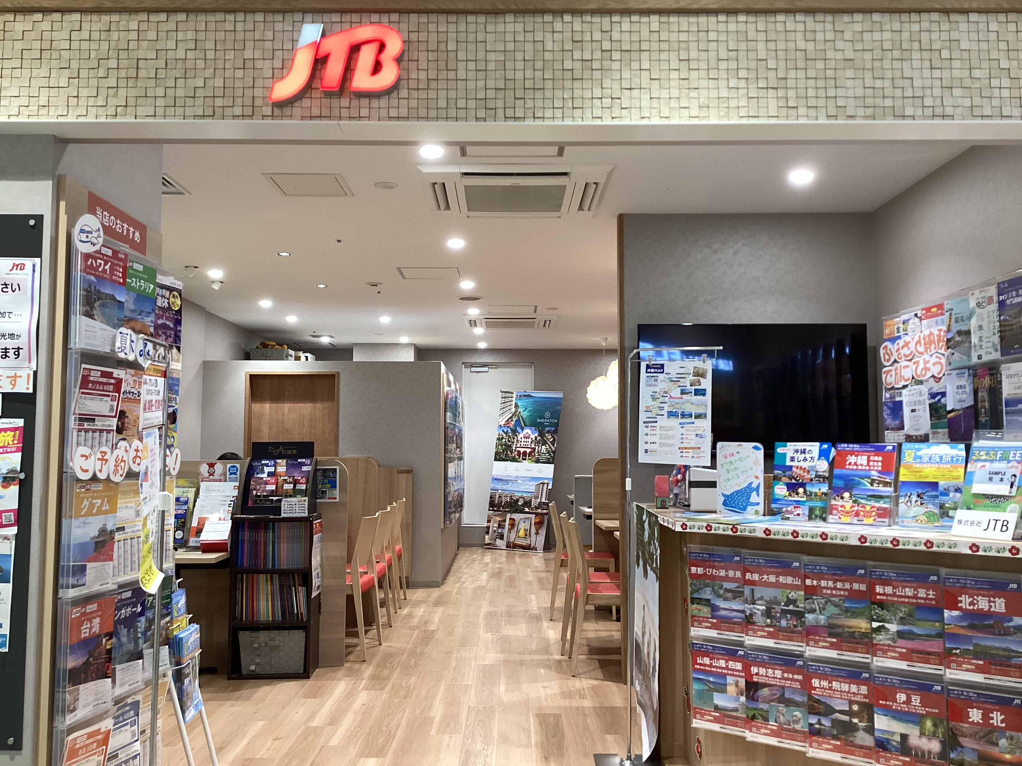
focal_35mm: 31
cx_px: 511
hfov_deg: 58.4
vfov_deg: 45.4
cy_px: 383
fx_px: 915
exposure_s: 1/50
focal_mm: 3.3
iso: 100
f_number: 2.4
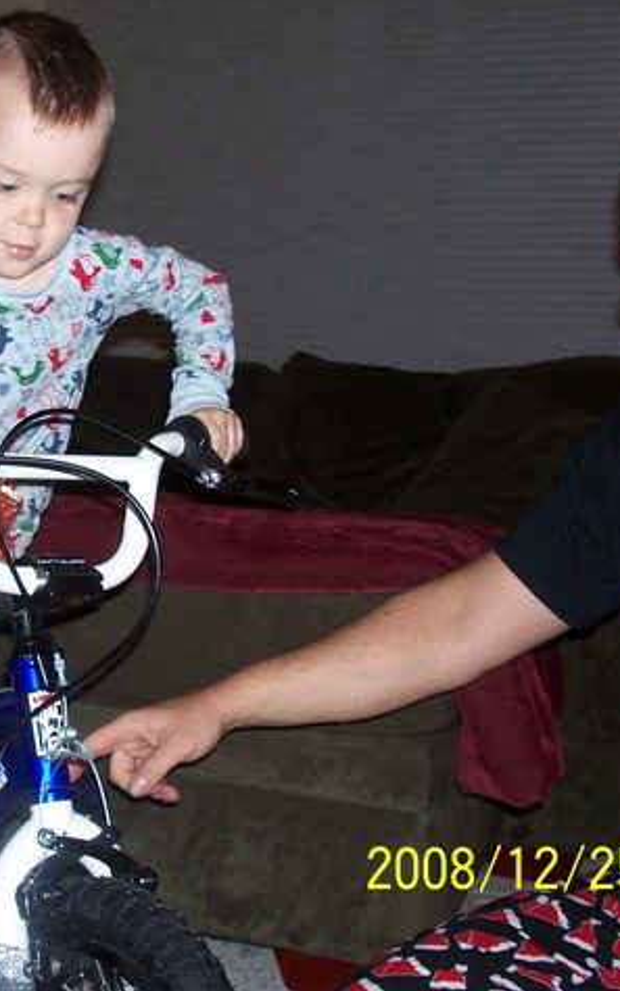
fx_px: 1351
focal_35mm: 50
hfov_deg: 25.0
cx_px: 50
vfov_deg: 40.3
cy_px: 492
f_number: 2.8
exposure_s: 1/60
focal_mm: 6
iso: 80
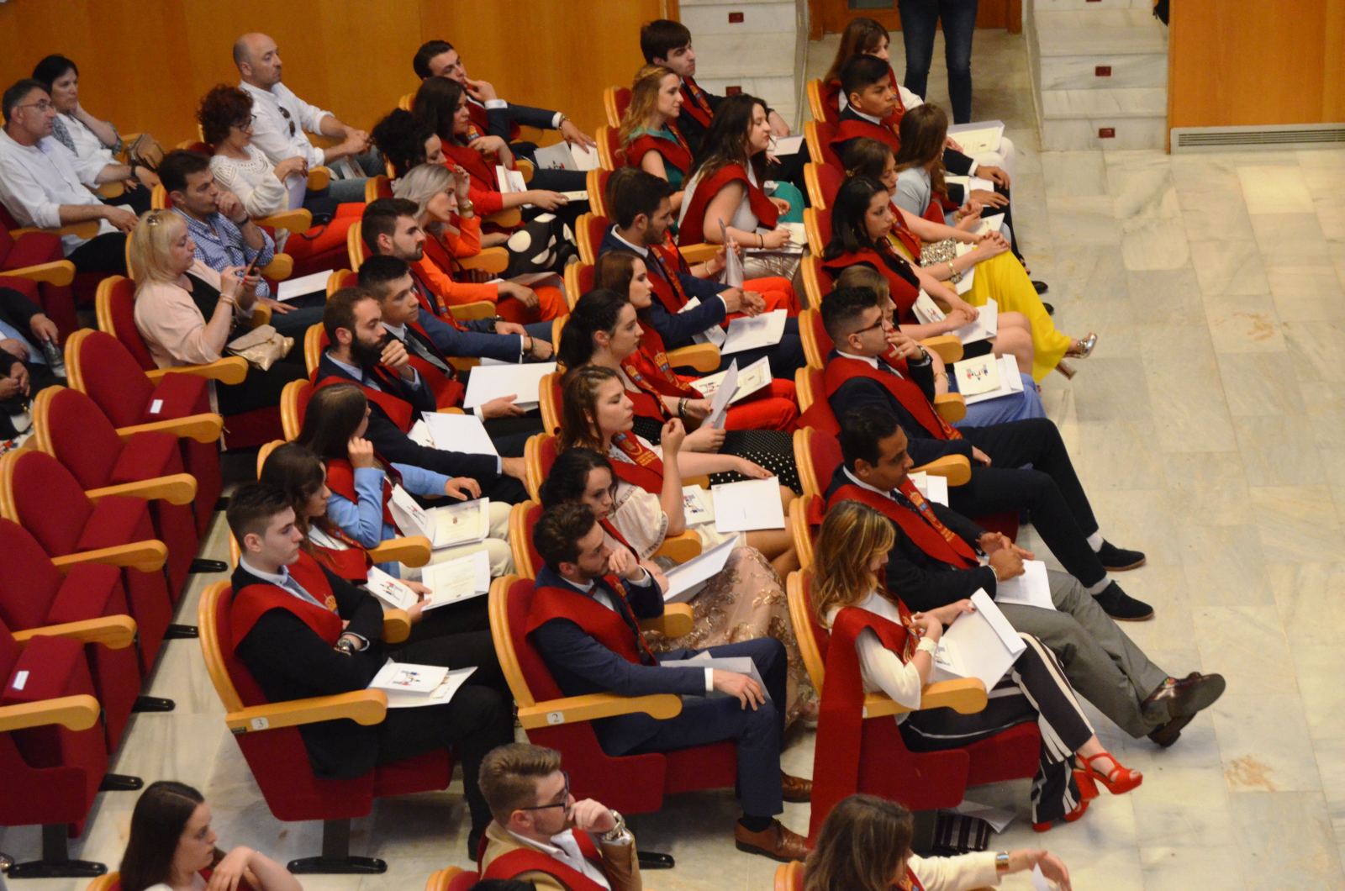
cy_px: 446
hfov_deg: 24.7
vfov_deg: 16.5
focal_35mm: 82
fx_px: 3076
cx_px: 672
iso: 2500
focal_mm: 55
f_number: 5.6
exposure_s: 1/100
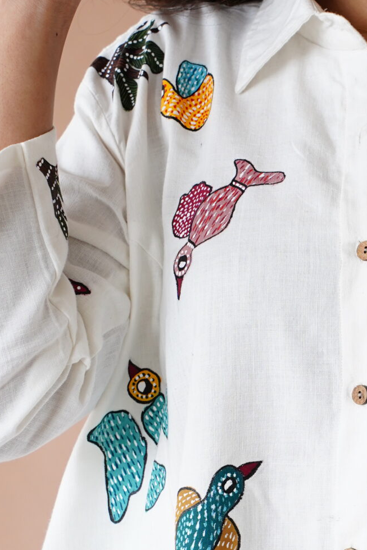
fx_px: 2998
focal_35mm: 196
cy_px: 494
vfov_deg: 10.4
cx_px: 396
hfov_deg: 7.0
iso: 1000
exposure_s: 1/250
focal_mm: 75
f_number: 5.6
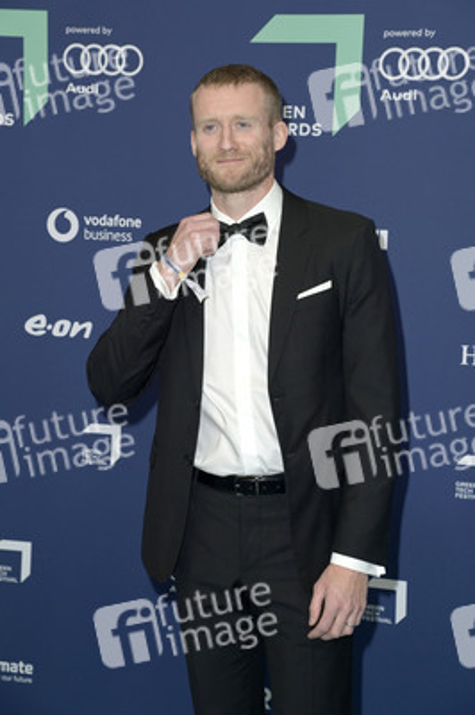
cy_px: 358
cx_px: 238
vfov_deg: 26.0
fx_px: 1546
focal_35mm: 78
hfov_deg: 17.5
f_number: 6.3
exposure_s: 1/250
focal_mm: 78
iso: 640
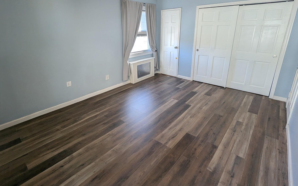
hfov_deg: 91.1
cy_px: 76
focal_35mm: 18
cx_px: 146
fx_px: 146
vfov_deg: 64.5
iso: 64
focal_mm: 2.35
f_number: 2.2
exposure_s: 1/60
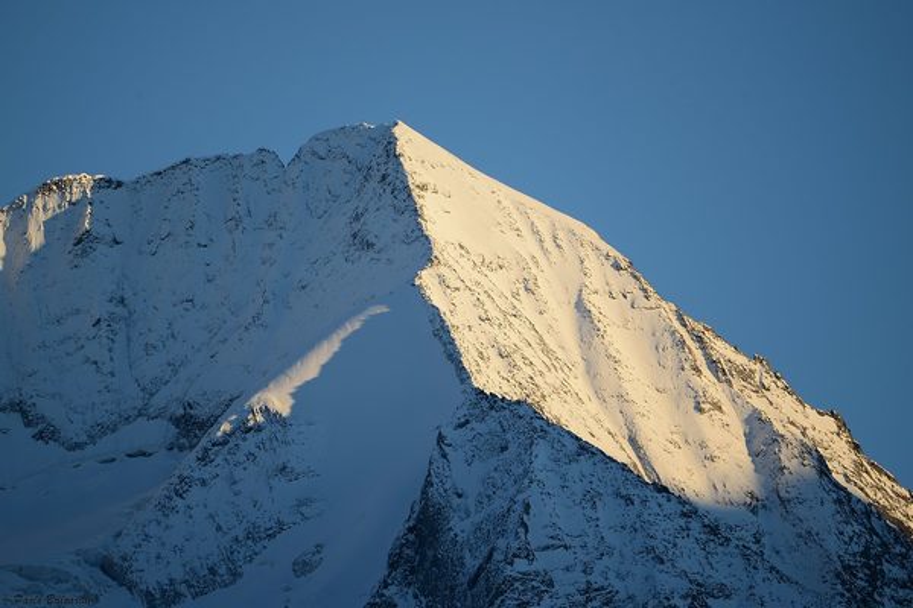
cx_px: 456
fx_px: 10144
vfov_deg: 3.4
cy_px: 304
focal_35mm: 400
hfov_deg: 5.2
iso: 200
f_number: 5.6
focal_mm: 400
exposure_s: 1/400
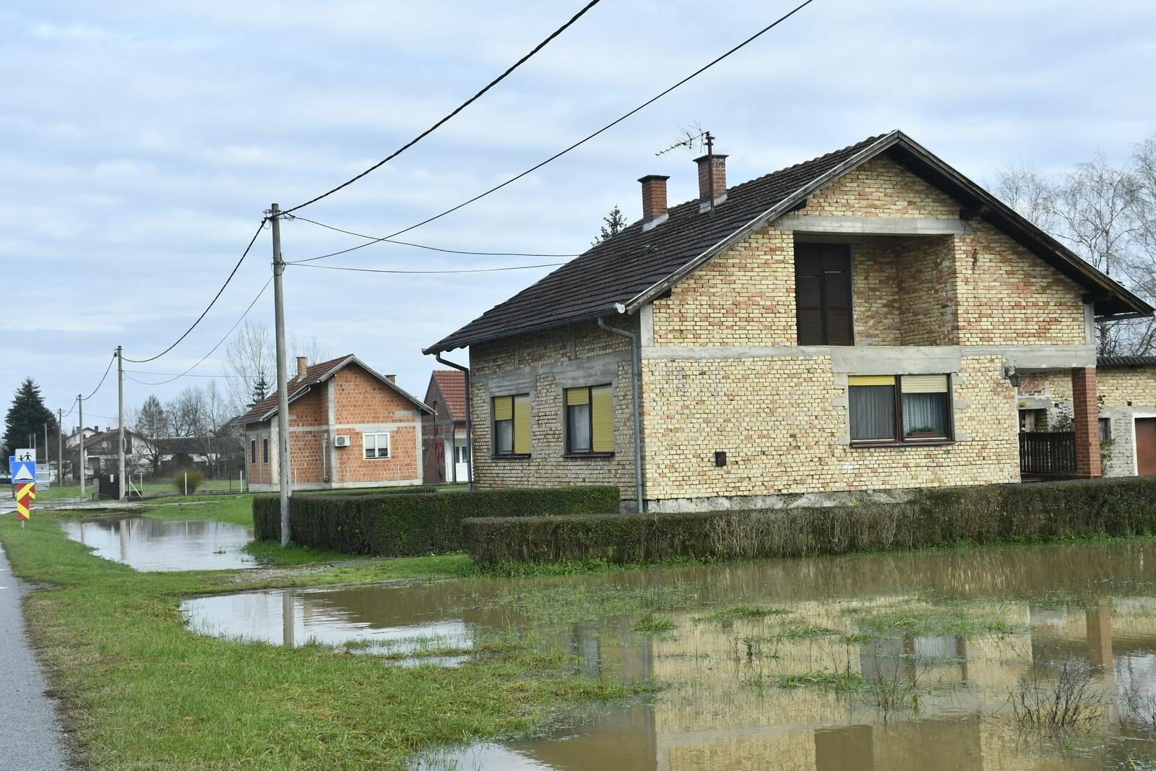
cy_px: 386
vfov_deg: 26.5
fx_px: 1638
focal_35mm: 51
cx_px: 578
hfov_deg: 38.9
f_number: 11
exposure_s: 1/500
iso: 640
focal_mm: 34
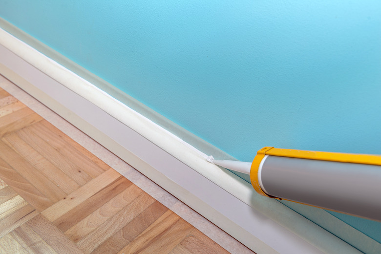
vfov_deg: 35.1
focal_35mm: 38
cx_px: 190
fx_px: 402
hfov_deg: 50.7
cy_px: 127
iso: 200
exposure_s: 1/125
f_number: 6.3
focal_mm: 38
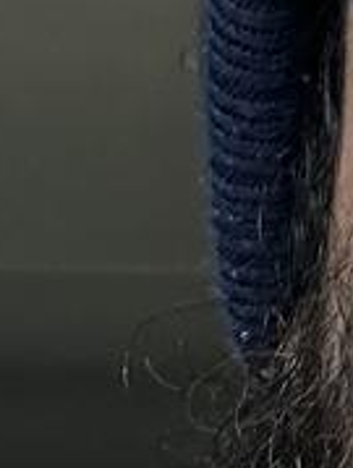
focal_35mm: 214
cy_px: 324
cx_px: 902
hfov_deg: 6.6
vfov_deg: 9.2
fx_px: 2899
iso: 50
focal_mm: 2.69
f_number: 1.9
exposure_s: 1/121
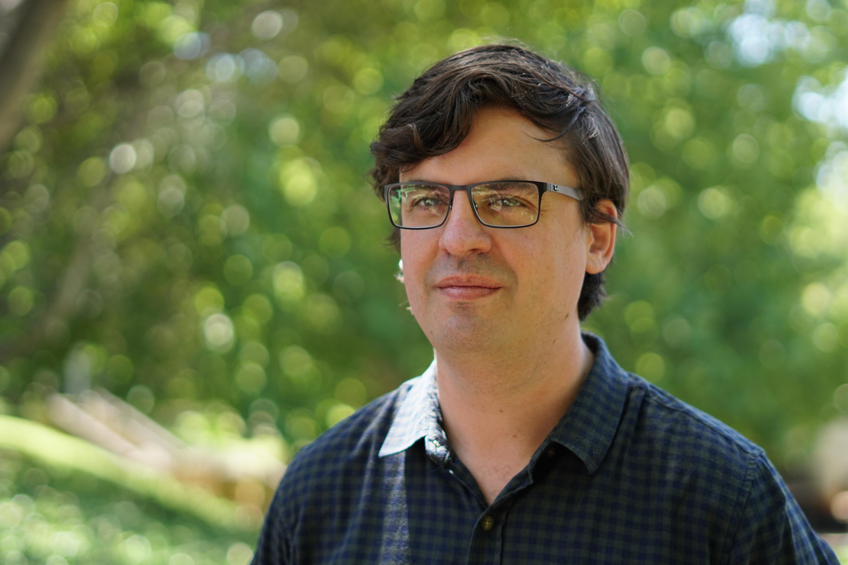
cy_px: 282
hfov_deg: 27.0
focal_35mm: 75
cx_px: 424
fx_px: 1766
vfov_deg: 18.2
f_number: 1.8
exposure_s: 1/1600
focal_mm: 50
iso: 400
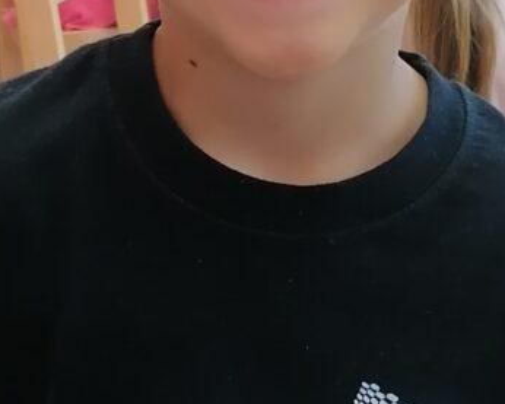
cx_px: 403
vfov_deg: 12.4
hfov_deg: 15.7
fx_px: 1824
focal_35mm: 122
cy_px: 478
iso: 160
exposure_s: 1/50
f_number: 1.8
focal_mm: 4.75
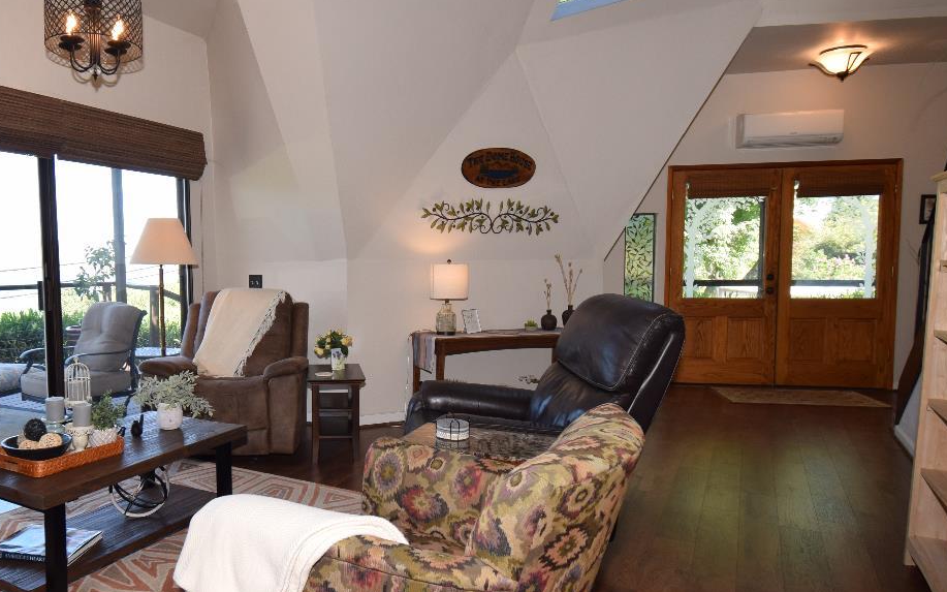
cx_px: 329
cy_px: 329
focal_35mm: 25
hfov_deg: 70.8
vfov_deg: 49.2
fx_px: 645
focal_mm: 10
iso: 360
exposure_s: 1/125
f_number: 5.6
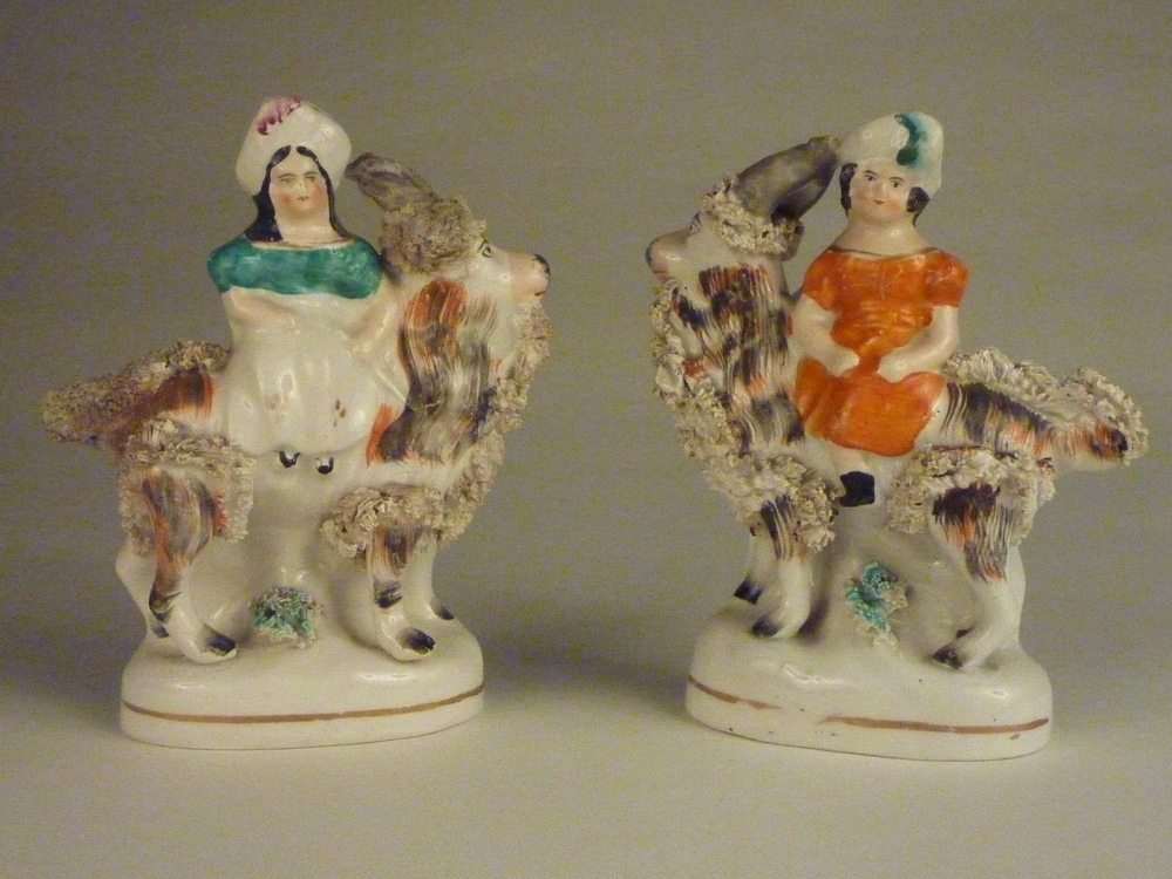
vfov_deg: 34.3
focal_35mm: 42
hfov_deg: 44.8
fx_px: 1422
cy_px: 440
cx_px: 586
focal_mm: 6.9
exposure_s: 1/640
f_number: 5.6
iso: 1600
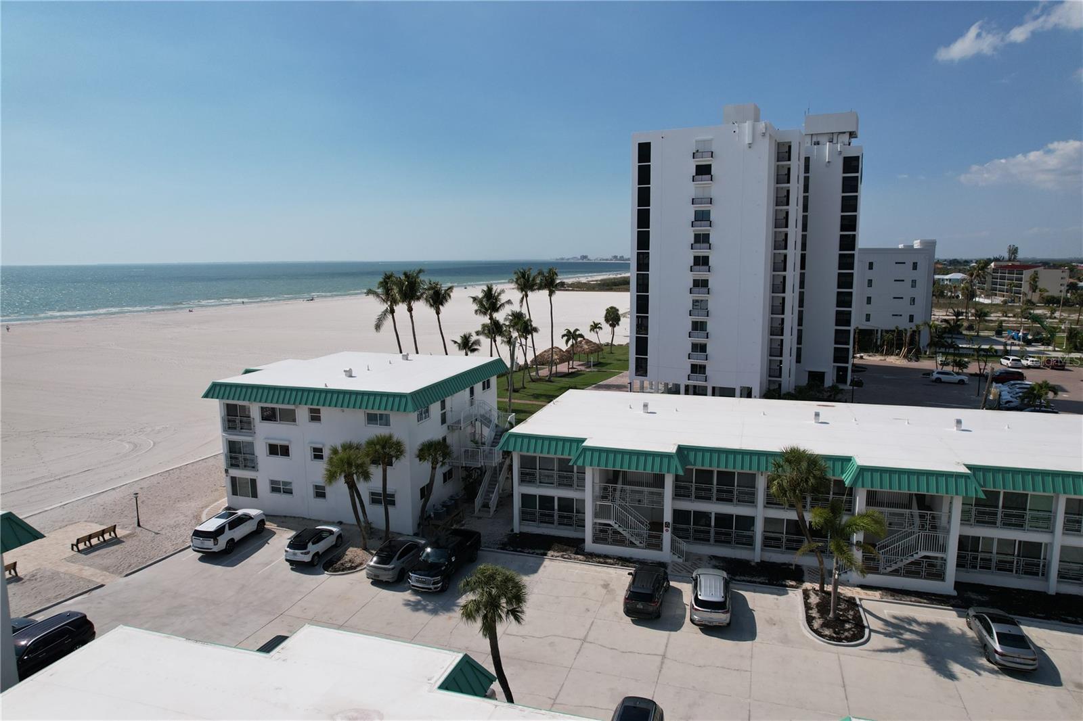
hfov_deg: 78.6
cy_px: 360
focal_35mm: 22
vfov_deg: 57.2
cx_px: 542
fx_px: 662
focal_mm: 8.38
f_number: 2.8
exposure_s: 1/5000
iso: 130
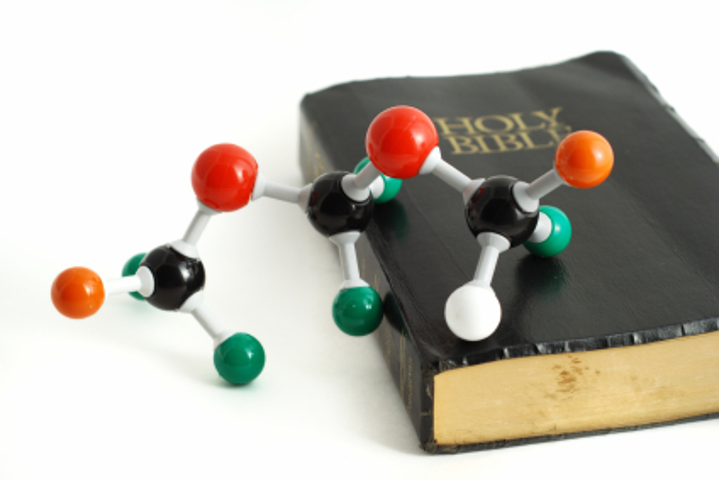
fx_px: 1498
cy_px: 240
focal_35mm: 75
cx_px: 360
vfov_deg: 18.2
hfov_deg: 27.0
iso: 100
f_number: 5.6
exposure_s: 1/8
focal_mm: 50
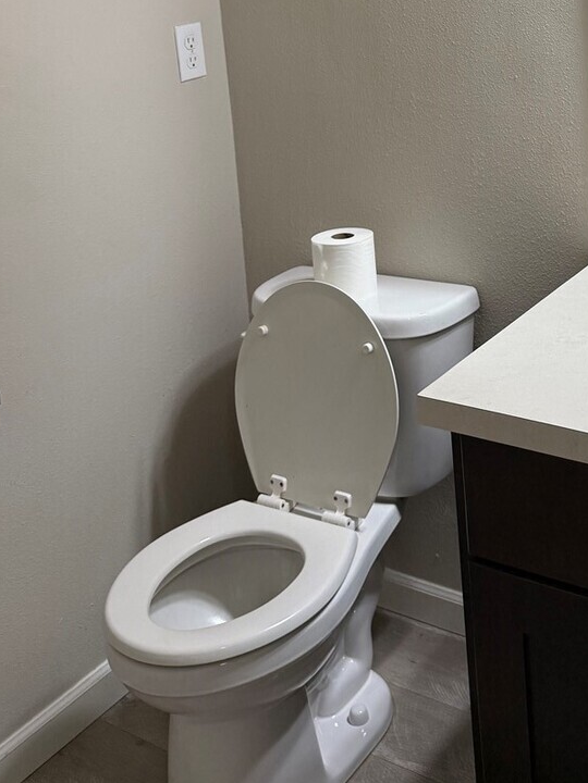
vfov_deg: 36.6
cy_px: 46
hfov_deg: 29.5
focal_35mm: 48
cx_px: 474
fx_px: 1087
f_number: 1.78
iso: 200
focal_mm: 6.76
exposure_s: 1/120
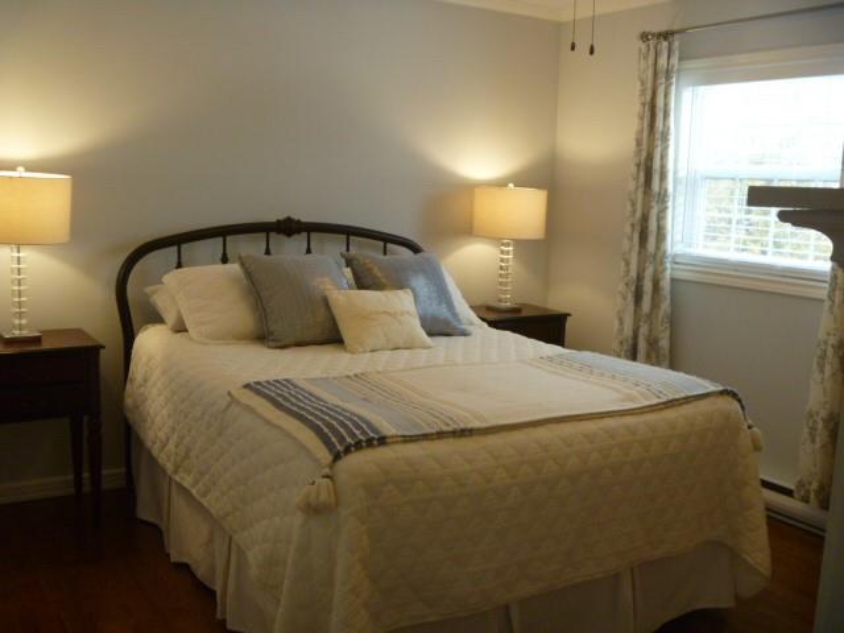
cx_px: 422
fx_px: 853
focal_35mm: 35
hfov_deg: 52.6
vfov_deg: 40.7
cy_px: 316
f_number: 3.5
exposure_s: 1/30
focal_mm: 6.3
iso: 250
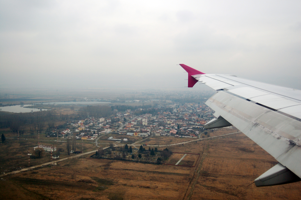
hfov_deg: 46.4
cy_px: 100
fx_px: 351
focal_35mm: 42
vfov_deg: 31.8
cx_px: 150
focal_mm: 28
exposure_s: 1/1000
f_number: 4
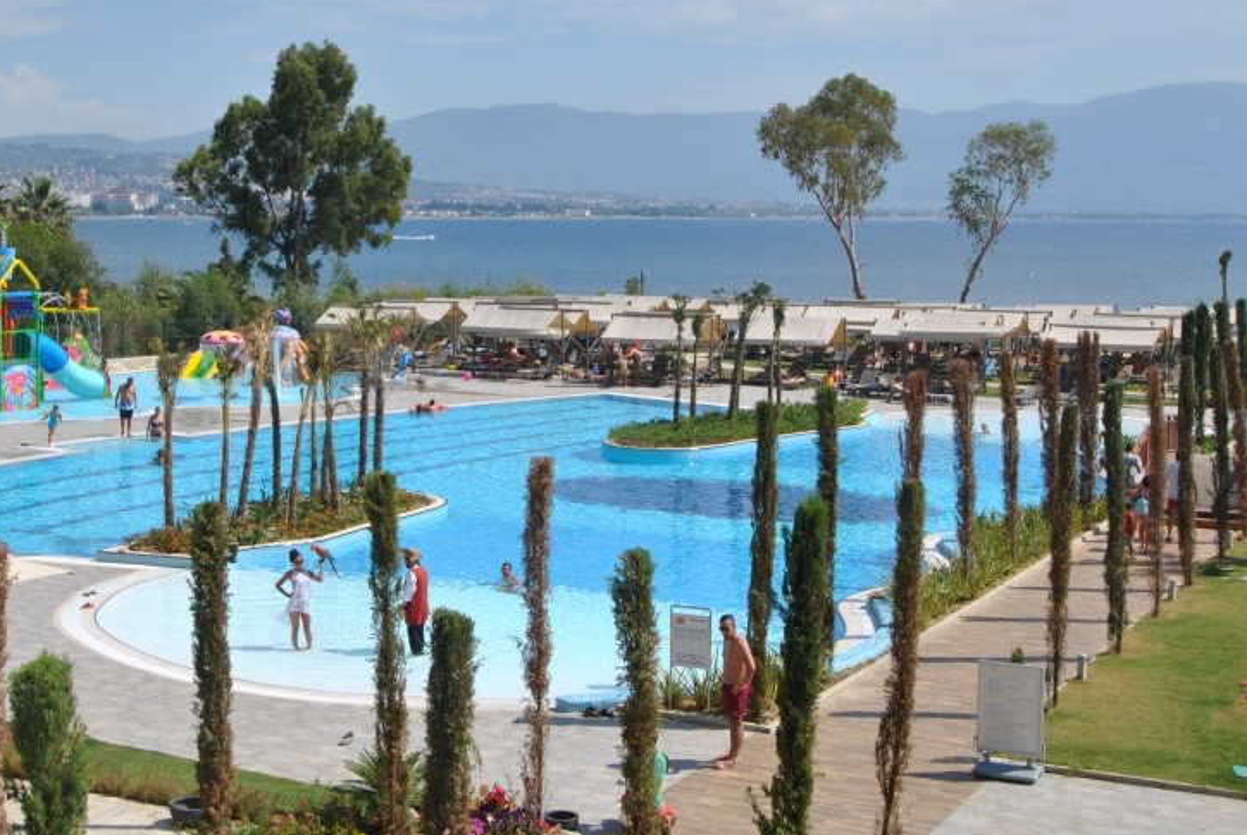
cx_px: 430
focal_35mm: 57
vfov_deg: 23.8
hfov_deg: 34.7
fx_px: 1977
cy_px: 324
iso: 100
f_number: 8
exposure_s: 1/250
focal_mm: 24
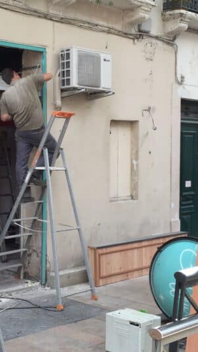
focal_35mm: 60
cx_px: 95
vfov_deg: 34.9
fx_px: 560
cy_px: 157
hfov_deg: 20.0
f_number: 2.2
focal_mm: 4.15
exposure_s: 1/216
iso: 32
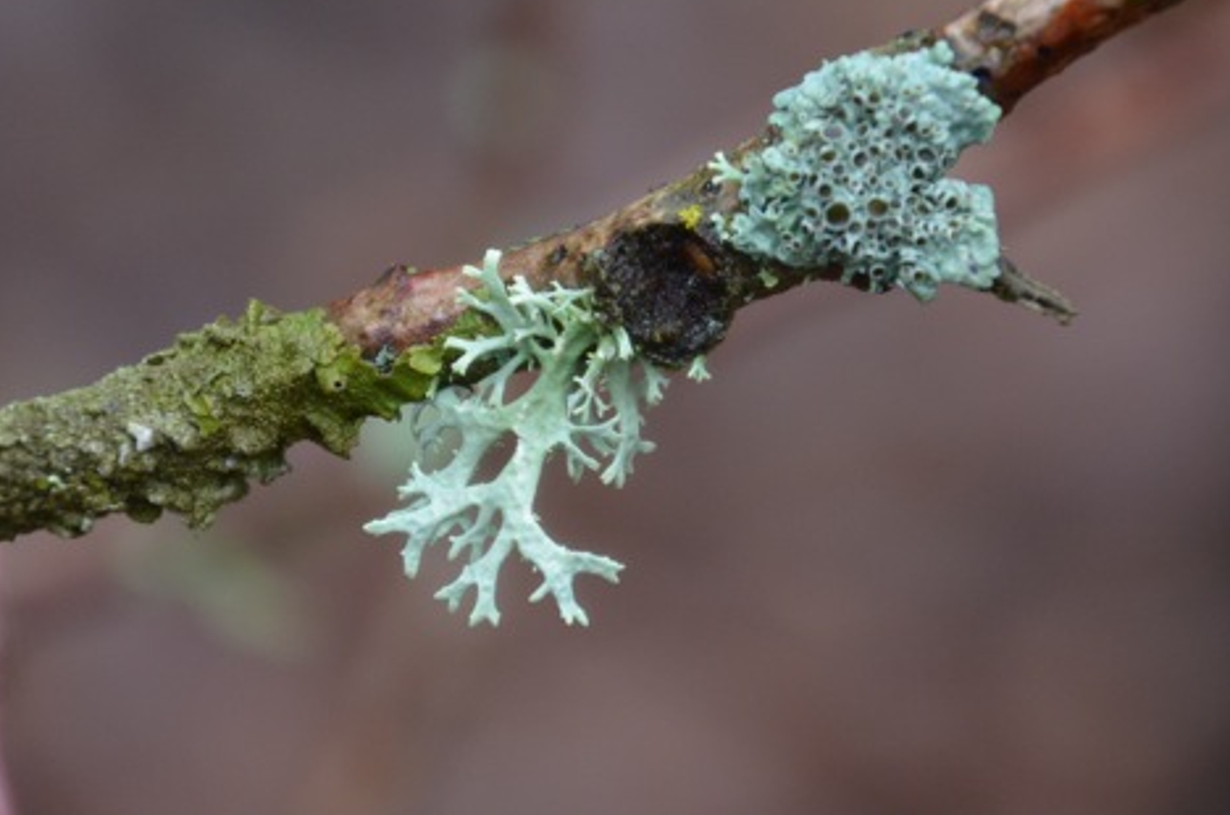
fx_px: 17492
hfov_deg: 4.0
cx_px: 791
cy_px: 268
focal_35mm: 513
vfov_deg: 2.7
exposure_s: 1/125
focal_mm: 250
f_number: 6.3
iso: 800
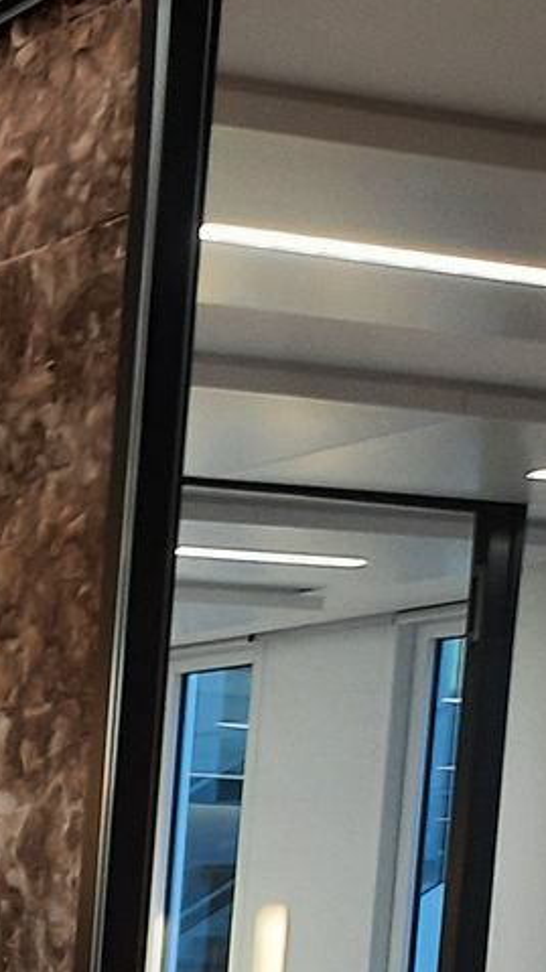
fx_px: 2345
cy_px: 1104
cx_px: -859
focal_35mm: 91
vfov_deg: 22.0
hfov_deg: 10.8
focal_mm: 4.6
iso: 80
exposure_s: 1/60
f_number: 2
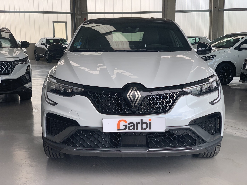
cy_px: 92
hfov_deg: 36.8
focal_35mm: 52
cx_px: 124
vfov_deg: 28.0
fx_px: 371
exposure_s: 1/150
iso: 16
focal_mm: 6
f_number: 2.4
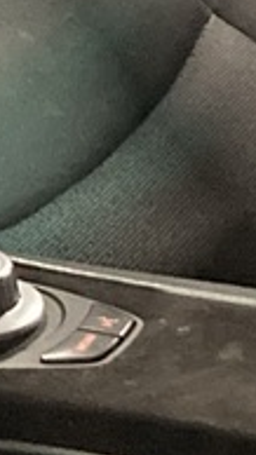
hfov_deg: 5.1
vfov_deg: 9.5
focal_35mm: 226
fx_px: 2730
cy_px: 16
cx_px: -559
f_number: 1.8
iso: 640
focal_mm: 3.99
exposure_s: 1/19
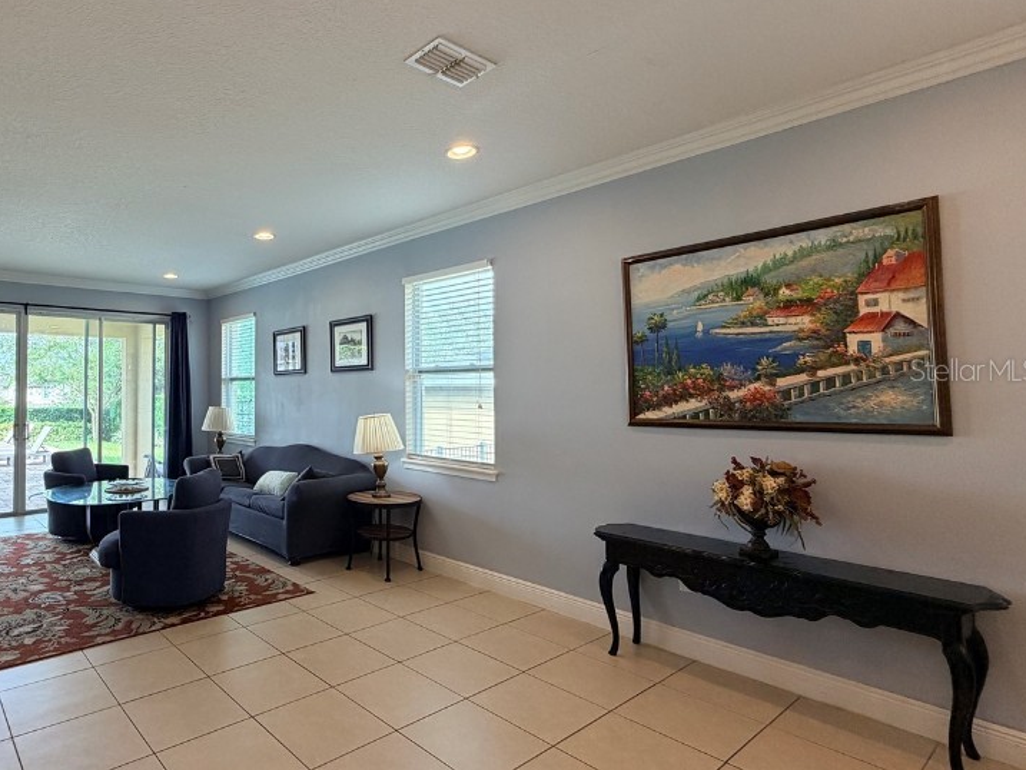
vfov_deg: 66.0
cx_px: 312
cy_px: 369
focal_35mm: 20
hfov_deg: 78.0
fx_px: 593
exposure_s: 1/120
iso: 160
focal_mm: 2.22
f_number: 2.2
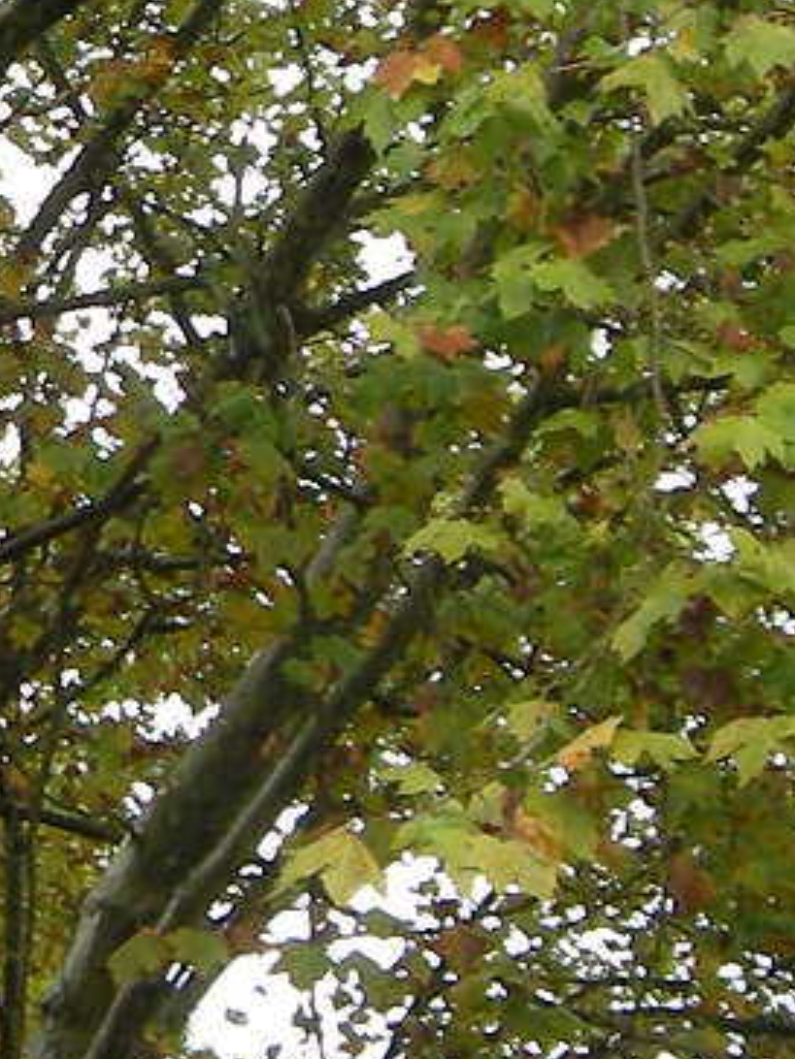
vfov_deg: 8.5
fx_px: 7074
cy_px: -41
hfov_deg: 6.4
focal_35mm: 231
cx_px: -390
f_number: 3.4
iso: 64
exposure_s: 1/101
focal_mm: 7.5
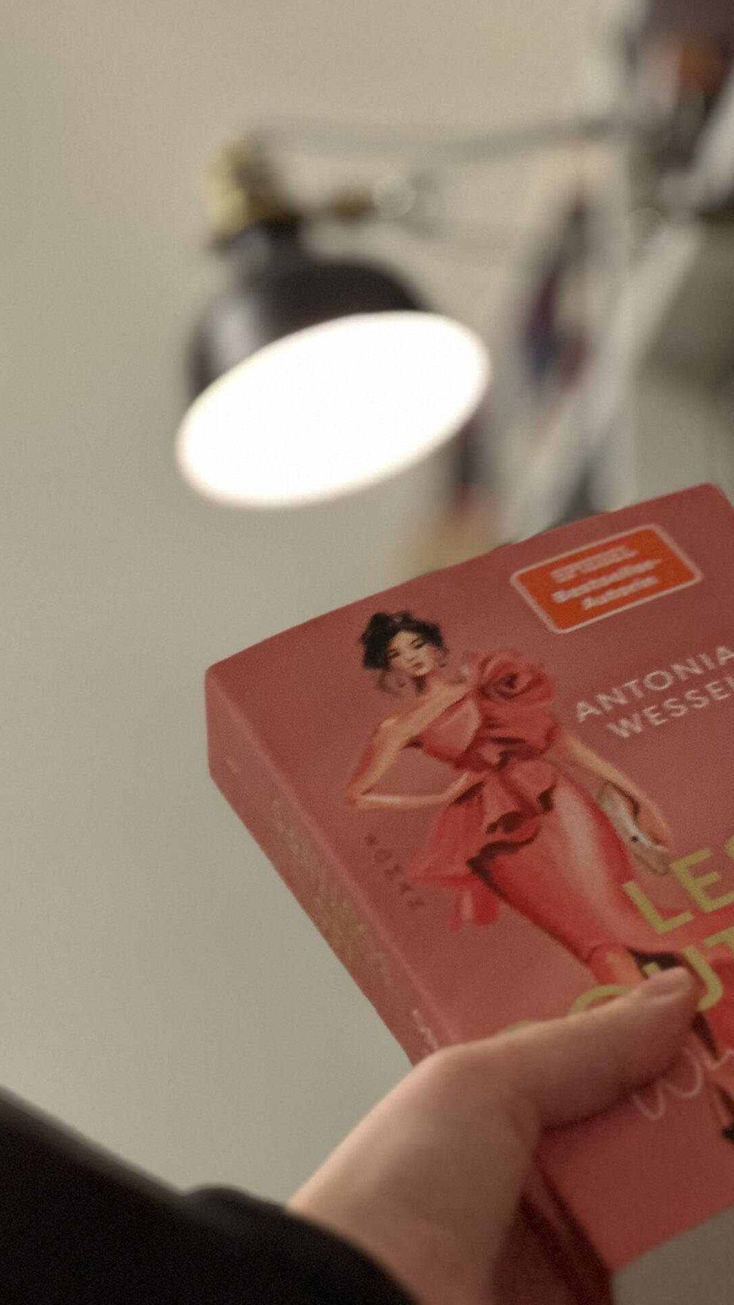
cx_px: 716
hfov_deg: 10.7
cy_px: 653
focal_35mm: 112
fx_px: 3873
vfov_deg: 19.1
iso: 400
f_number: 2.8
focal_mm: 9
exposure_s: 1/16
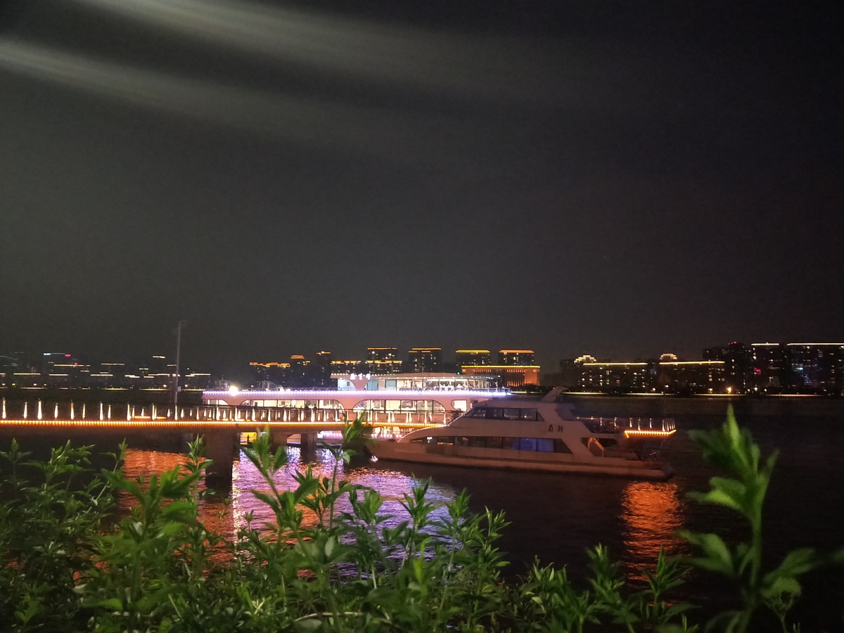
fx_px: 780
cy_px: 316
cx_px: 422
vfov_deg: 44.2
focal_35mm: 32
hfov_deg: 56.8
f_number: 1.7
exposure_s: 1/20
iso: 1006
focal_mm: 5.5
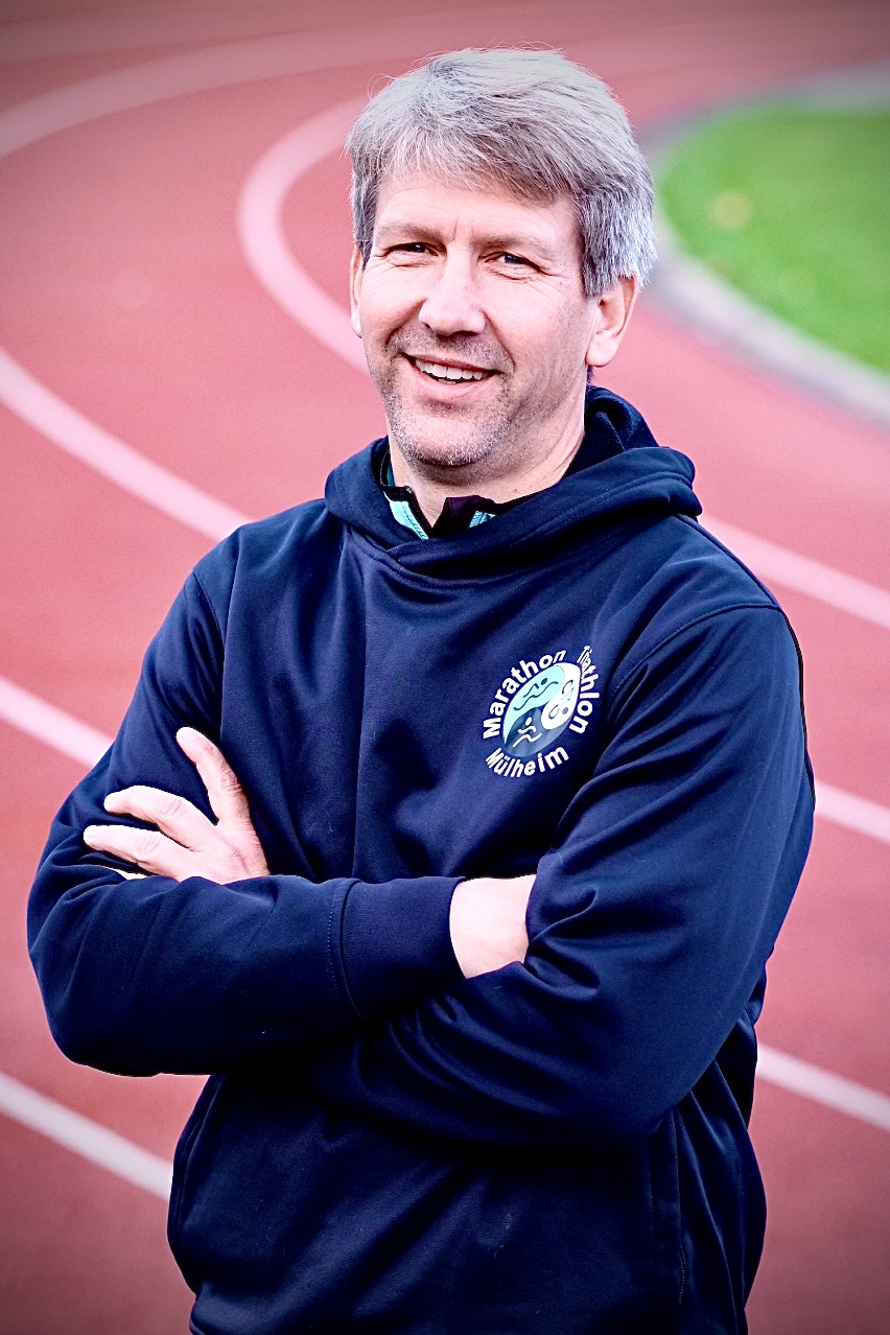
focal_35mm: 135
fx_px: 5006
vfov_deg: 15.2
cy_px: 668
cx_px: 445
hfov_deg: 10.2
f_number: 2.8
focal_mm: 90
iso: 1250
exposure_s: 1/125
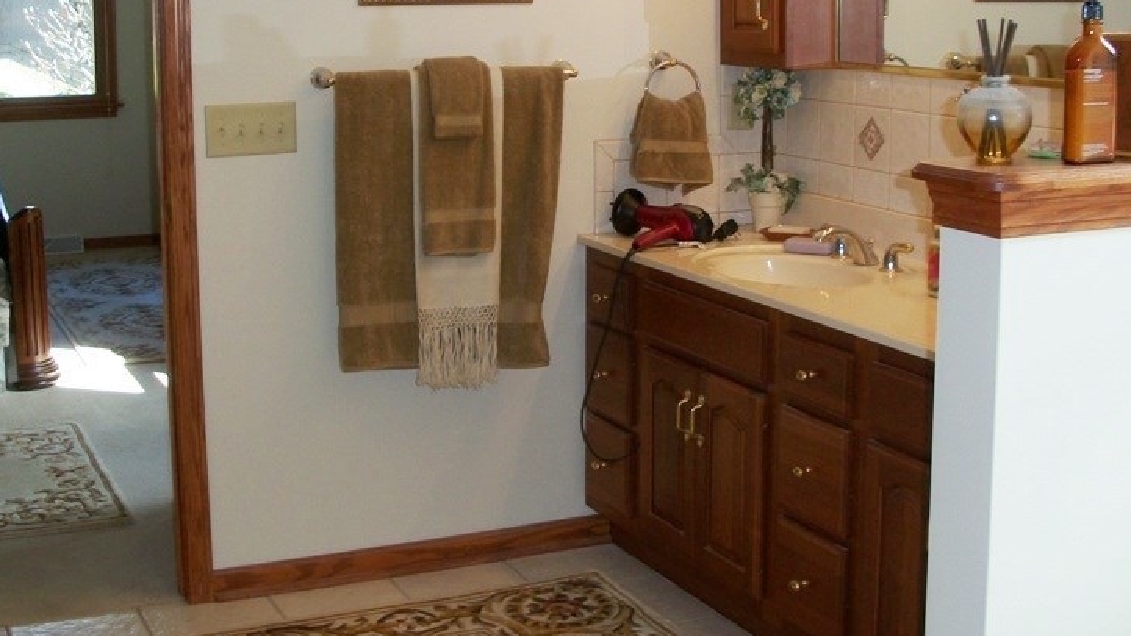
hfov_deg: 38.5
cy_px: 208
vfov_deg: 22.1
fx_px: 1620
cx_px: 573
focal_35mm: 54
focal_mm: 6.3
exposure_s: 1/60
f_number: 3.1
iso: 80
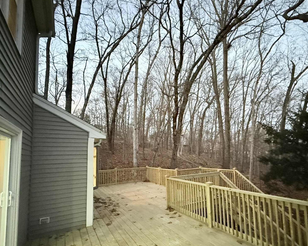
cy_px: 141
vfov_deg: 70.4
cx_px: 176
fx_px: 173
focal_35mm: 19
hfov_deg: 82.8
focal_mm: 2.22
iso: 1600
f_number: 2.2
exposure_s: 1/30
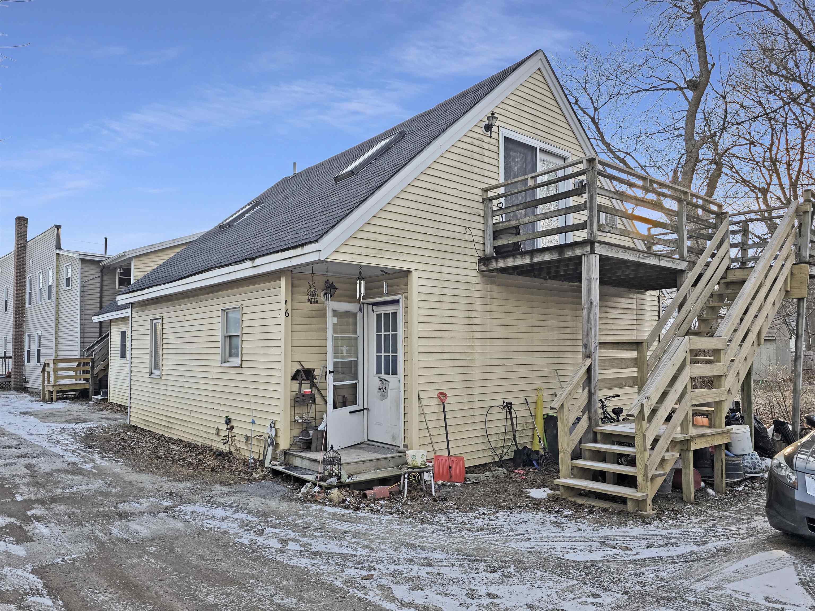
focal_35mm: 23
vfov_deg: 58.9
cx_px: 408
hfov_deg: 73.9
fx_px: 542
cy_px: 306
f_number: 1.7
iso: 12
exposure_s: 1/248
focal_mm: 6.3
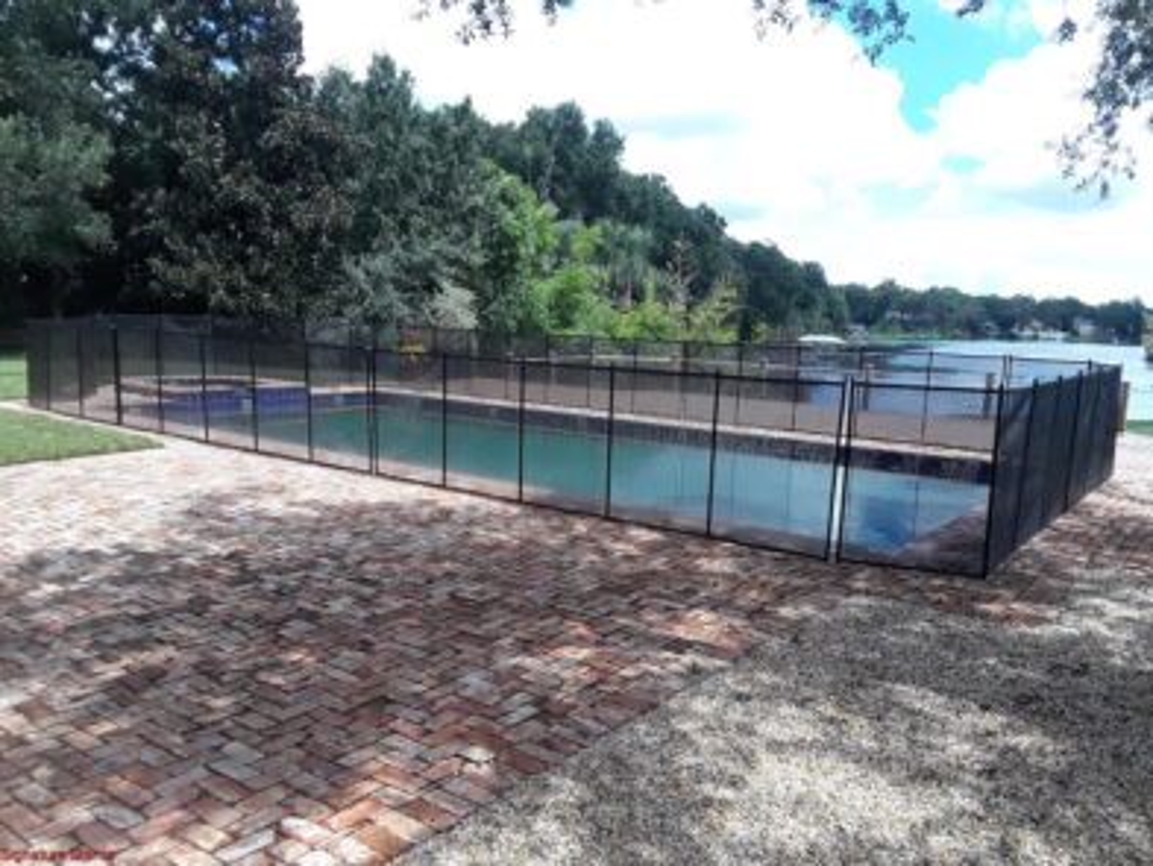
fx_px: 933
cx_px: 576
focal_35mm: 28
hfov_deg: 63.4
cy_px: 433
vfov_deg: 49.8
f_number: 1.9
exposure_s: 1/623
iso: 40
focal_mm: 2.9
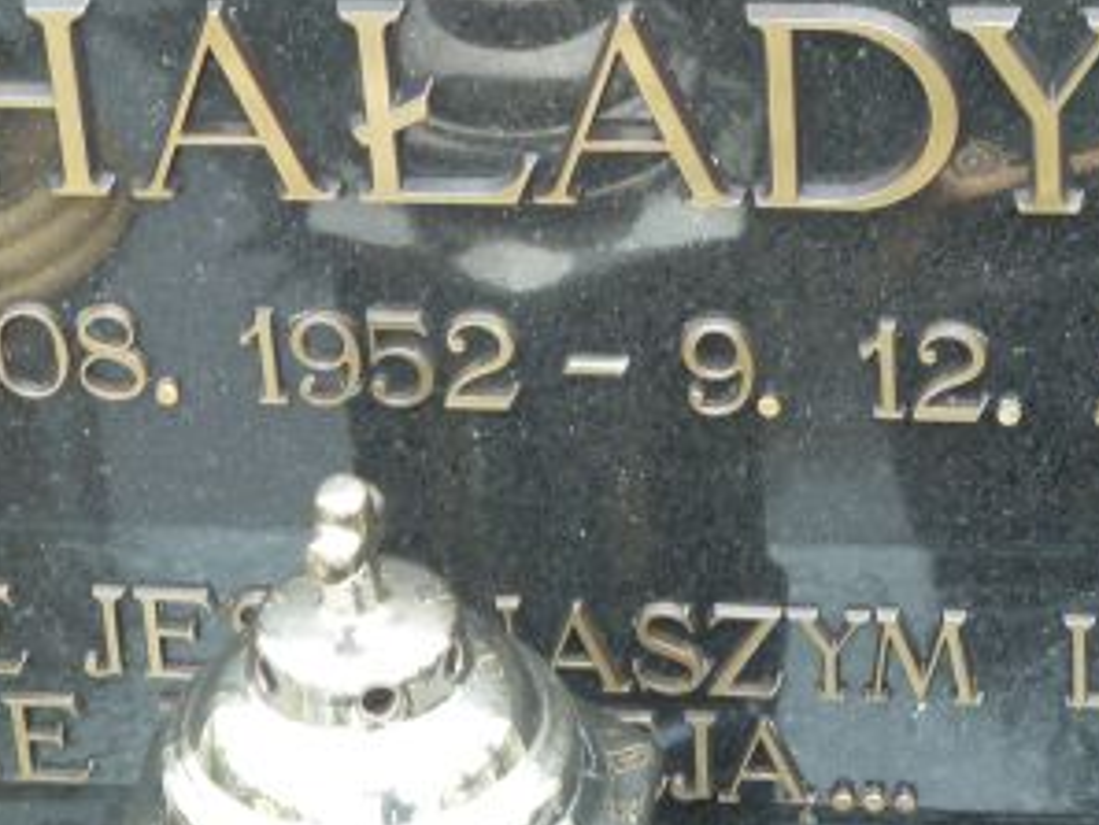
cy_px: 70
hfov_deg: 11.8
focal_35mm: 168
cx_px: 681
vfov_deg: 8.8
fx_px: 5336
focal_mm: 12.8
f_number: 4.2
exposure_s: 1/40
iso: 125
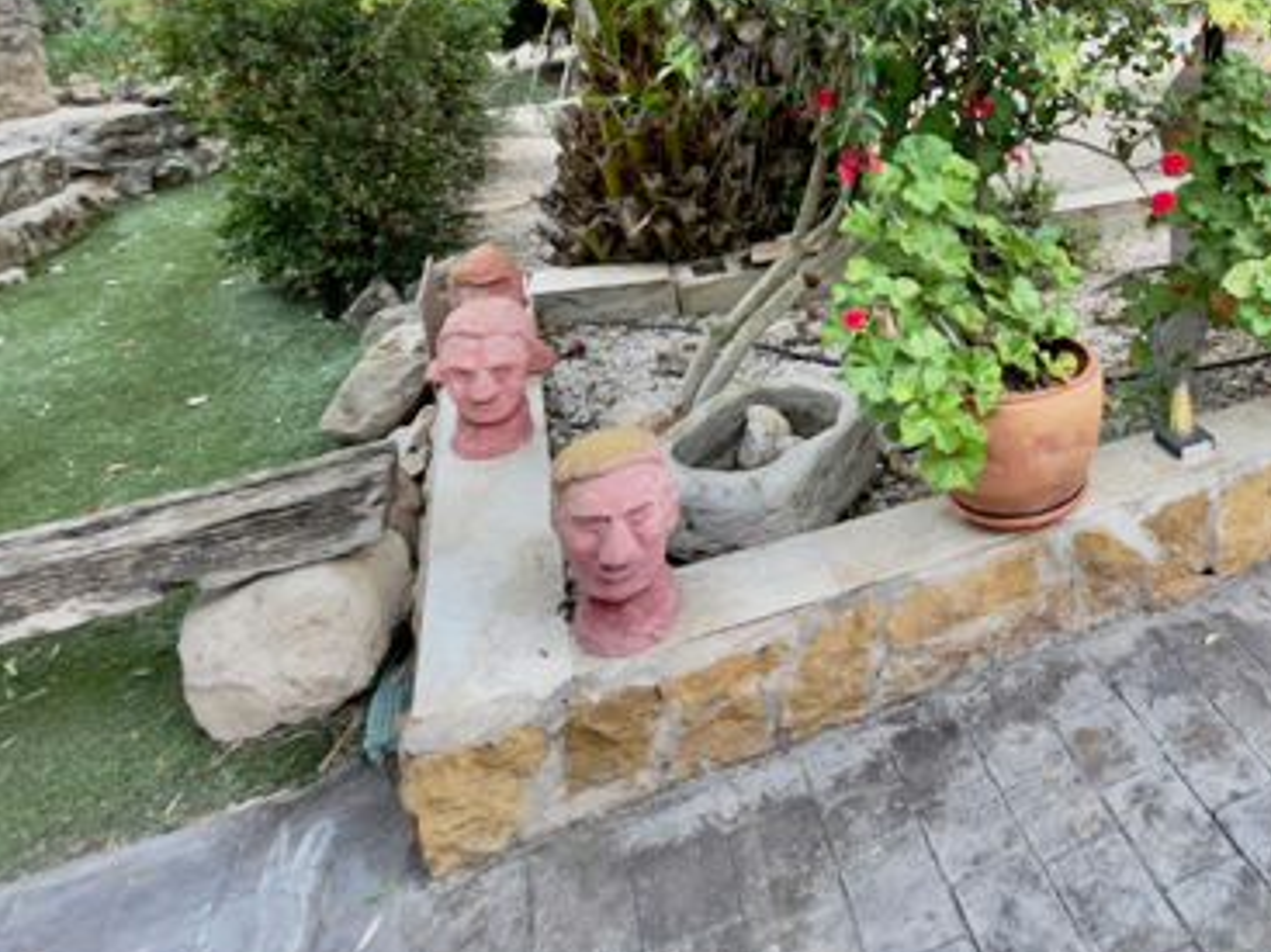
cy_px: 145
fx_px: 918
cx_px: 1044
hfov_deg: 62.6
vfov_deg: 50.3
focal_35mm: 25
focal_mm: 1.54
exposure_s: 1/101
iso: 25
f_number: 2.4
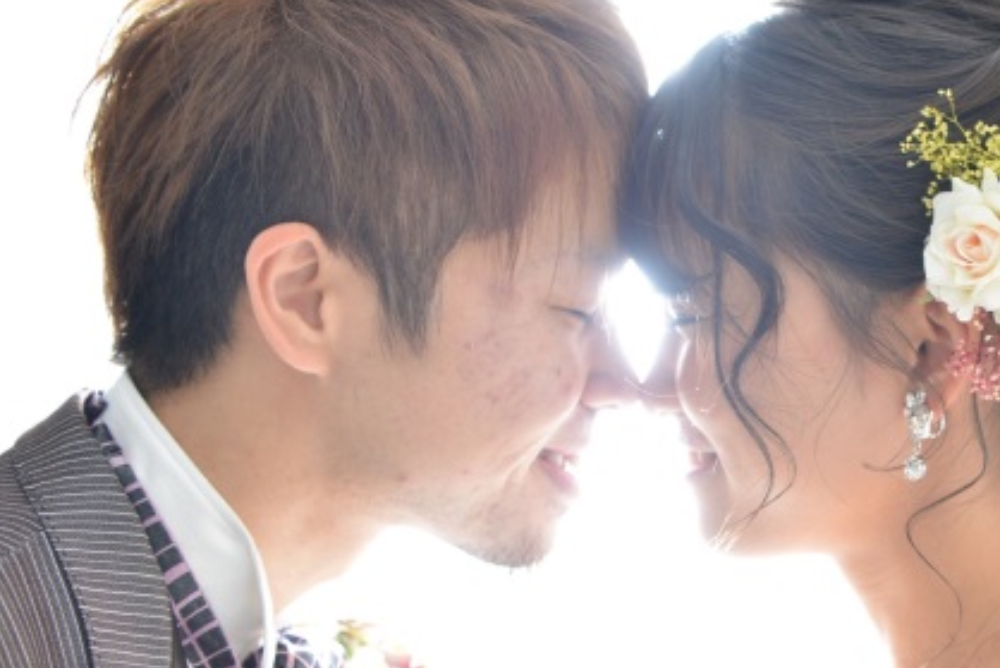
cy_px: 503
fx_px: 1806
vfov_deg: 20.8
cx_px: 926
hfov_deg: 29.5
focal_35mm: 65
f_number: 2.8
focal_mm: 34
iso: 800
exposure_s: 1/40
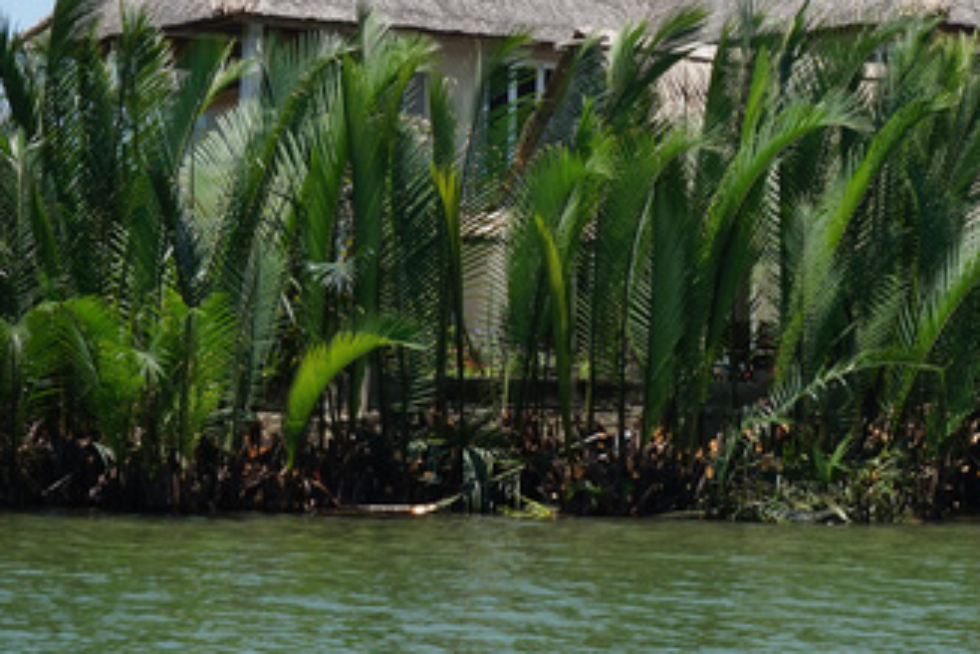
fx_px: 2914
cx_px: 801
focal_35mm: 107
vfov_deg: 12.8
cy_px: 166
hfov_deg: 18.9
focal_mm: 36
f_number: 14
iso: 100
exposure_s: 1/80
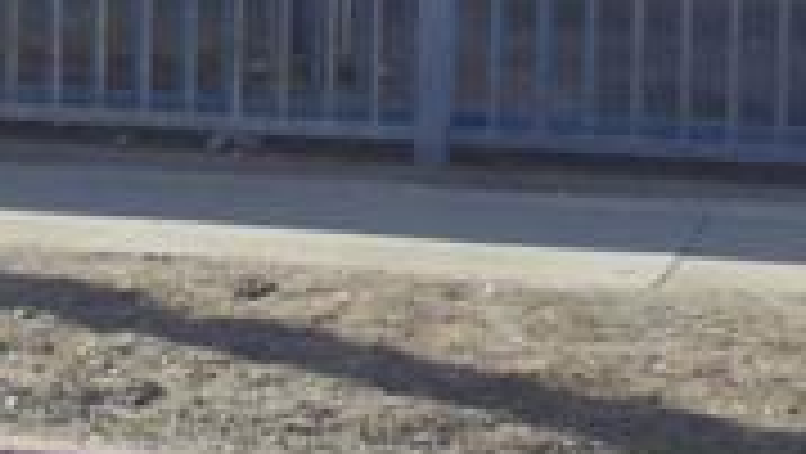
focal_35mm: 162
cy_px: -342
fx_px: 3465
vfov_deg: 7.3
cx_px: 234
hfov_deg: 13.2
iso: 100
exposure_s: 1/100
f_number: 11.5
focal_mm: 4.6
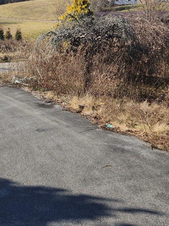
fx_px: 273
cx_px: 27
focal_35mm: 42
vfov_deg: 43.8
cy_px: 67
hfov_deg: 33.1
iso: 12
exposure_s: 1/781
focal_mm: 6.4
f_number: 1.8
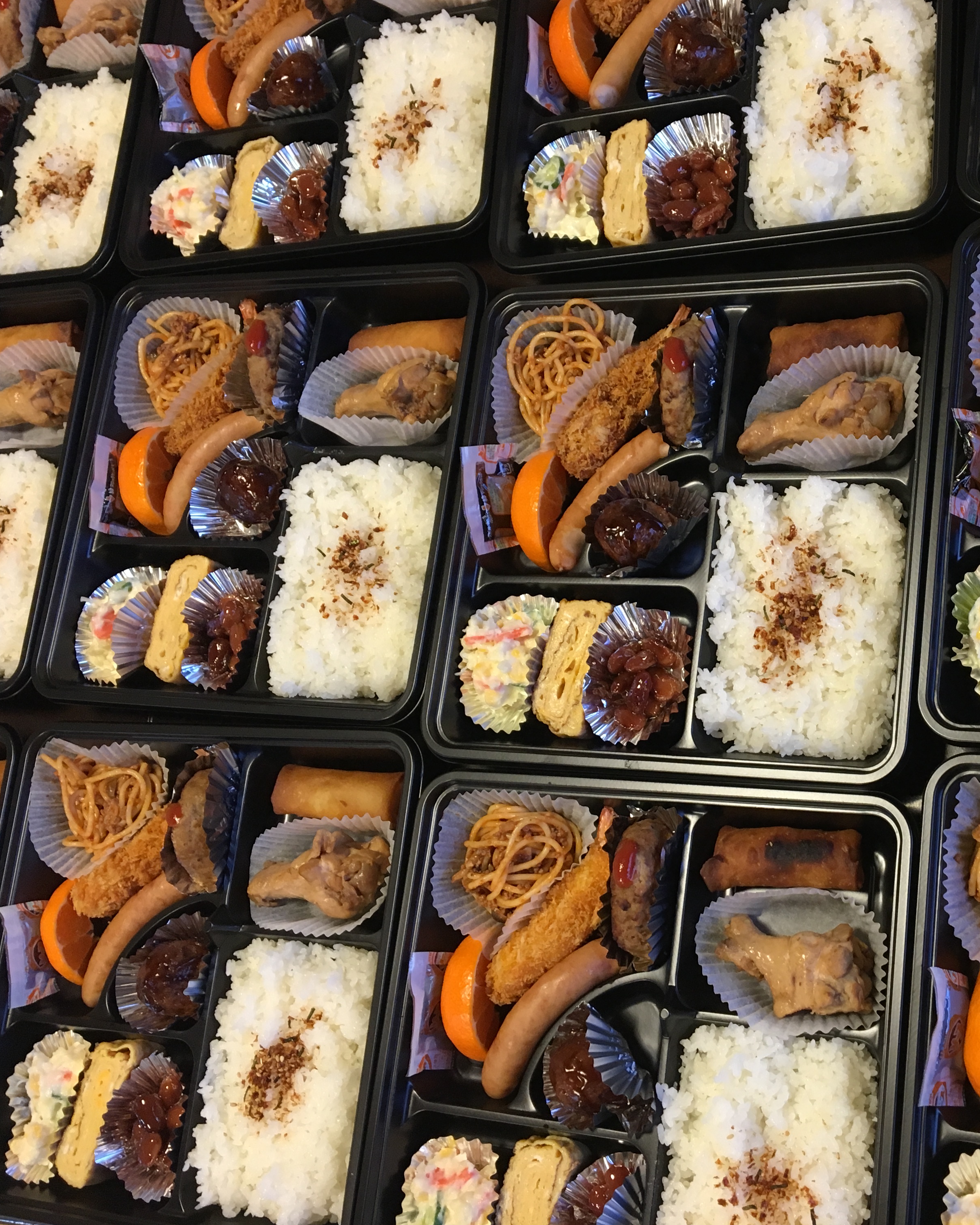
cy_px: 612
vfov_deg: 47.9
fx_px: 1377
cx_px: 781
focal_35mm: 38
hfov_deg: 37.8
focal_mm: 4.15
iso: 100
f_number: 2.2
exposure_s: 1/30
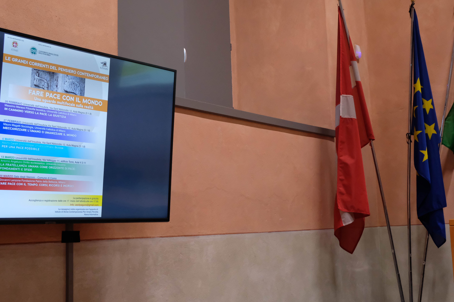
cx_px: 257
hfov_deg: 41.8
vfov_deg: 28.6
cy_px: 138
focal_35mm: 47
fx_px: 593
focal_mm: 26.5
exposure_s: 1/56
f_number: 5.6
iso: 3200
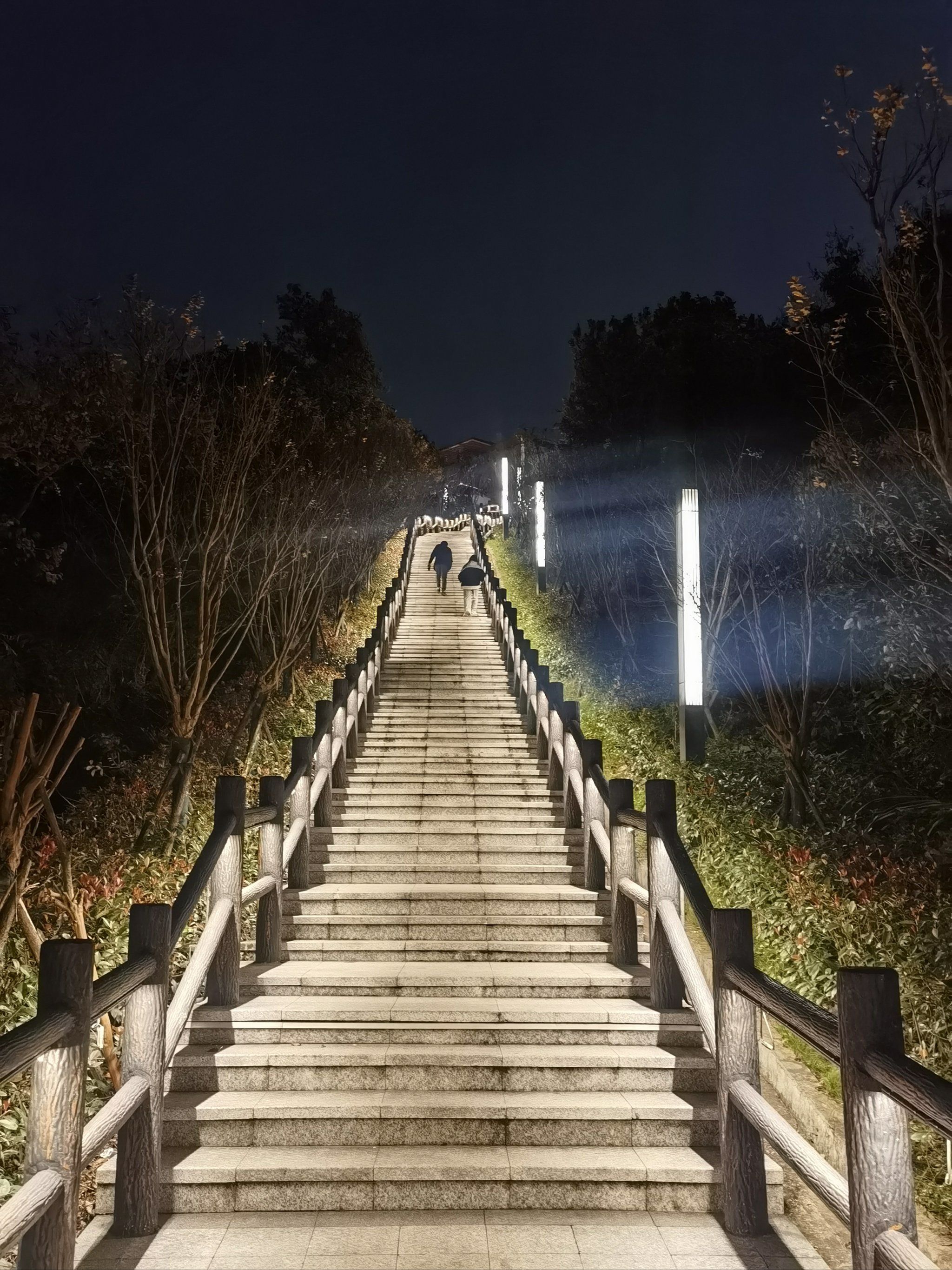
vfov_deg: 49.0
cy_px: 635
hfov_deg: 37.7
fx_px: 1394
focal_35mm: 38
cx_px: 476
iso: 320
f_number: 1.9
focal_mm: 6.67
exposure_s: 1/50
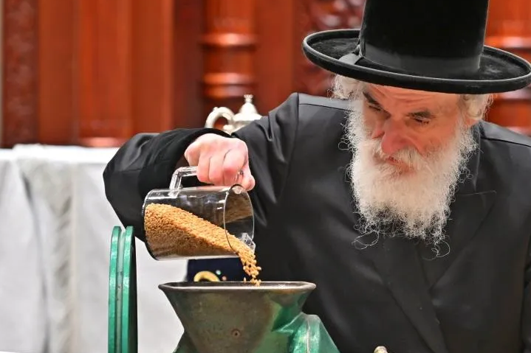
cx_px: 366
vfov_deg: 5.8
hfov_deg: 8.8
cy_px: 158
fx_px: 3465
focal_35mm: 235
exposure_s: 1/320
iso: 640
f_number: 4
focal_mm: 110
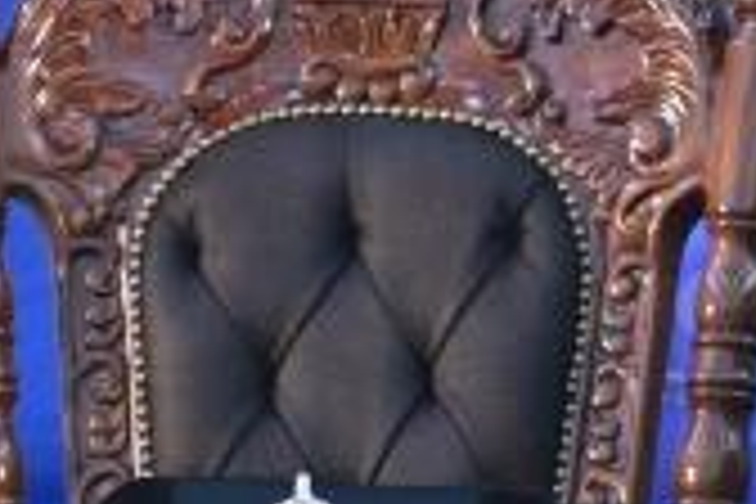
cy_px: 220
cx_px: 2102
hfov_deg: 1.1
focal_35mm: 1824
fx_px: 38301
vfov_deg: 0.8
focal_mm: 200
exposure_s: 1/320
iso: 640
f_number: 2.8
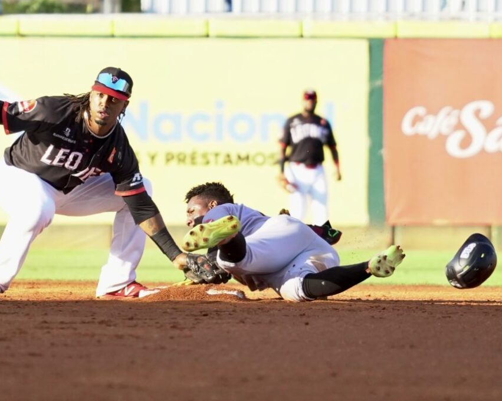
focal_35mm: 339
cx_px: 203
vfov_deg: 4.6
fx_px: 5034
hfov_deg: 5.7
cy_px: 200
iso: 2500
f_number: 4
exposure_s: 1/4000
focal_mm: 200
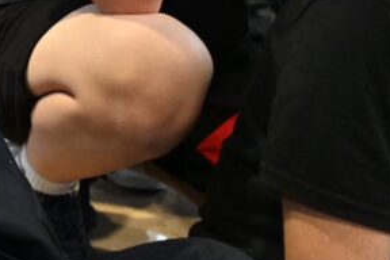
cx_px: -298
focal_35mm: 121
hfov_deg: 14.9
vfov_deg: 10.7
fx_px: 1311
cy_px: -179
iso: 4000
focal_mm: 34
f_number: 4
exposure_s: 1/160
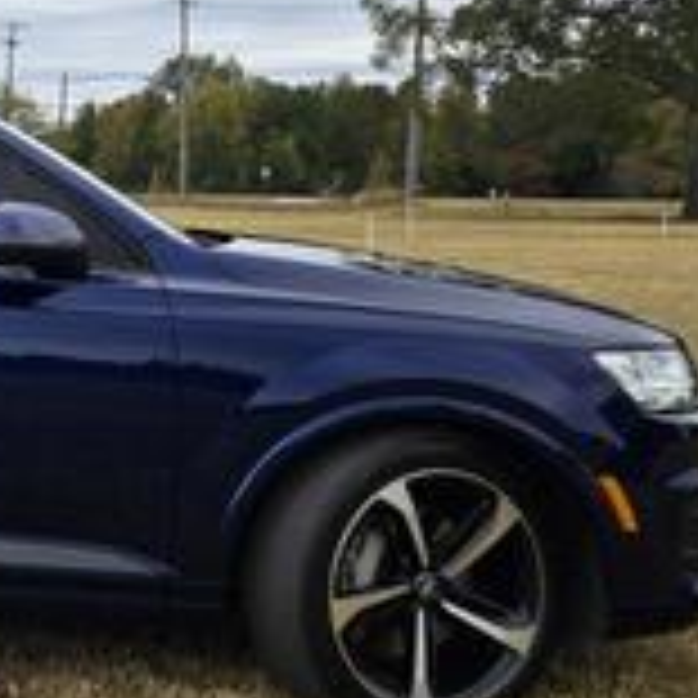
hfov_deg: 23.6
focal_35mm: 66
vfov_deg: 25.9
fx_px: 1506
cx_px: -158
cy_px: 203
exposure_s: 1/1476
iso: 80
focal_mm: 5.4
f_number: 1.8
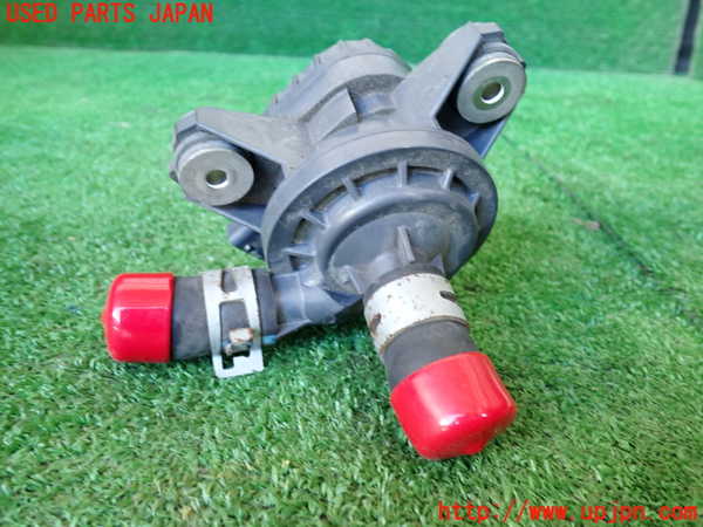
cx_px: 352
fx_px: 609
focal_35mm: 30
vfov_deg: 46.8
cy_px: 264
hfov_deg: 60.0
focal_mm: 5.4
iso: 200
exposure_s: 1/30
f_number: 2.3
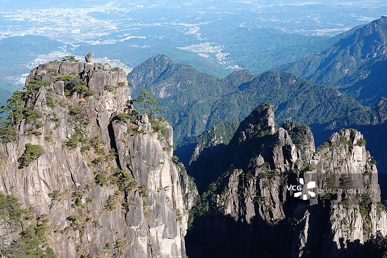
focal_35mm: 53
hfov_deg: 37.5
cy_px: 129
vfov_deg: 25.5
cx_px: 194
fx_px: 570
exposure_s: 1/320
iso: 125
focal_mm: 19.43
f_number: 5.6
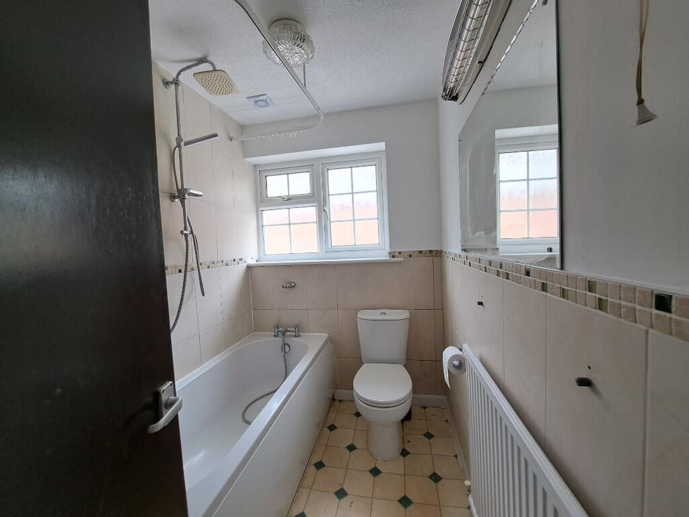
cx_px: 344
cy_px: 258
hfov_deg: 106.2
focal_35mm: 13
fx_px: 259
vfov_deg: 89.9
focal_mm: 1.74
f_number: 2.2
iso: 50
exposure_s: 1/50
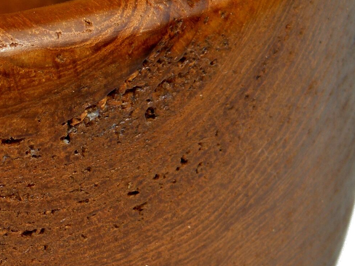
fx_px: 2132
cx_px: -38
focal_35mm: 208
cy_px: 224
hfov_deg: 9.4
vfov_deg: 7.1
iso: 100
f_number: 4.4
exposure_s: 1/200
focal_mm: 14.3
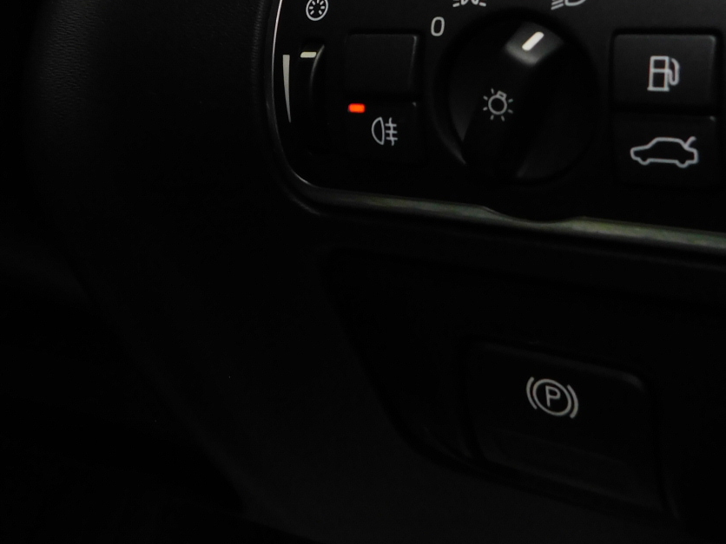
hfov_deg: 42.8
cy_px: 29
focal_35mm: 44
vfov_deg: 31.0
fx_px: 923
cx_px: 311
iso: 320
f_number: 3
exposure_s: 1/30
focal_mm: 4
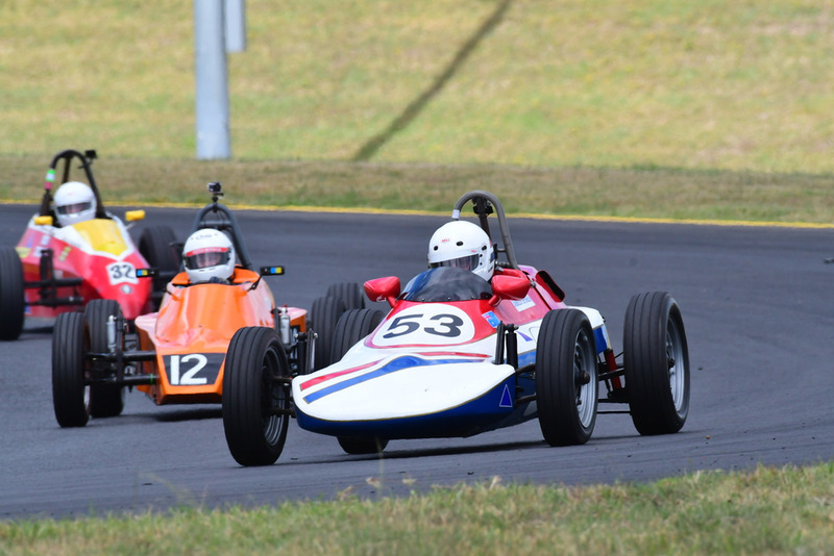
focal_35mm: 750
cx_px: 417
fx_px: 17380
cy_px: 278
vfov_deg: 1.8
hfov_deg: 2.7
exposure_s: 1/640
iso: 640
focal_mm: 500
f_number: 11
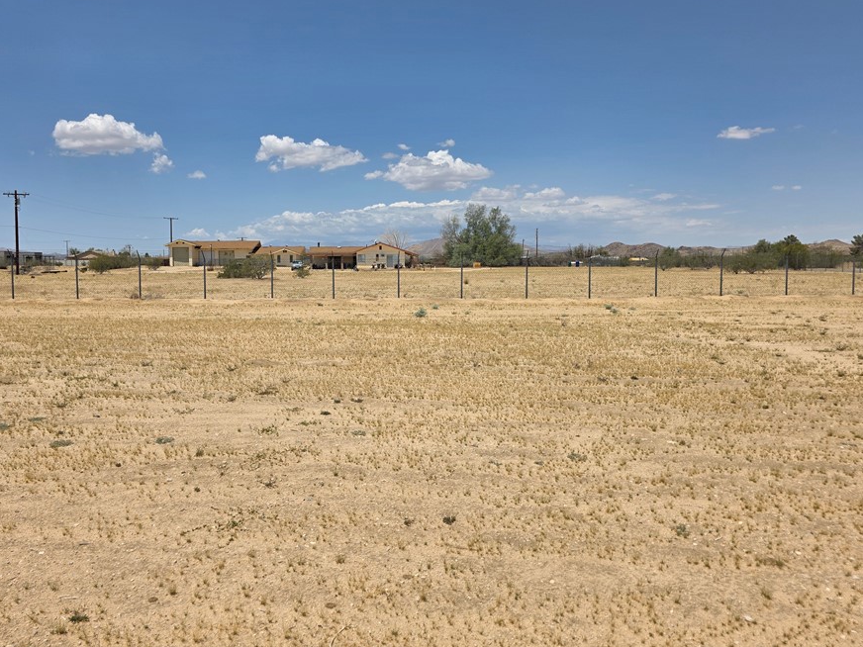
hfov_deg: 65.2
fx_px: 673
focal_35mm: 27
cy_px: 292
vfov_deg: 51.3
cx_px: 392
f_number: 1.7
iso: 50
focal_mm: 6.3
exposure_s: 1/7944
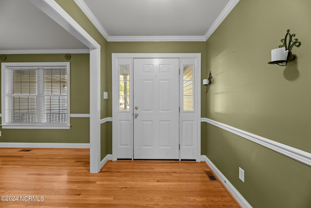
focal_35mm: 14
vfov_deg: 81.2
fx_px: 121
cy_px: 104
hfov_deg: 104.3
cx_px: 156
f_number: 9
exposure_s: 1/2
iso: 400
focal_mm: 14
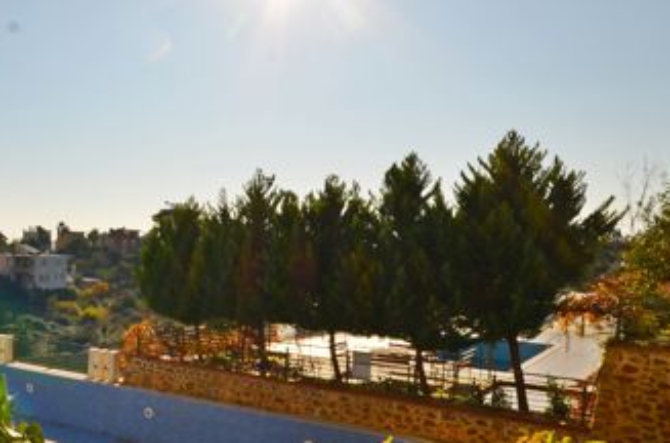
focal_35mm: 42
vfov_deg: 31.6
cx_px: 77
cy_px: 244
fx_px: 781
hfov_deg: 42.8
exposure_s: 1/250
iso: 100
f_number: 16
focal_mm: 13
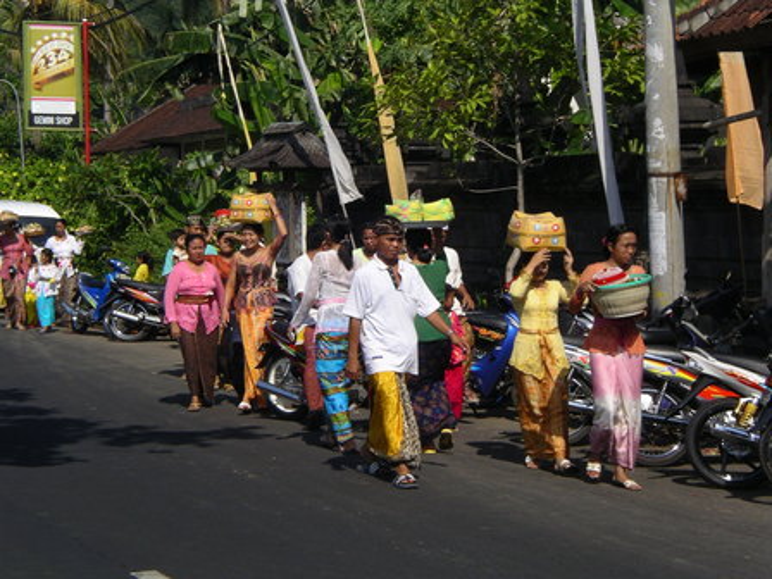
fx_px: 2319
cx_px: 386
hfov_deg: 18.9
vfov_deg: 14.2
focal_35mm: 104
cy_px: 290
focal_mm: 16
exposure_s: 1/160
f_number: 9.6
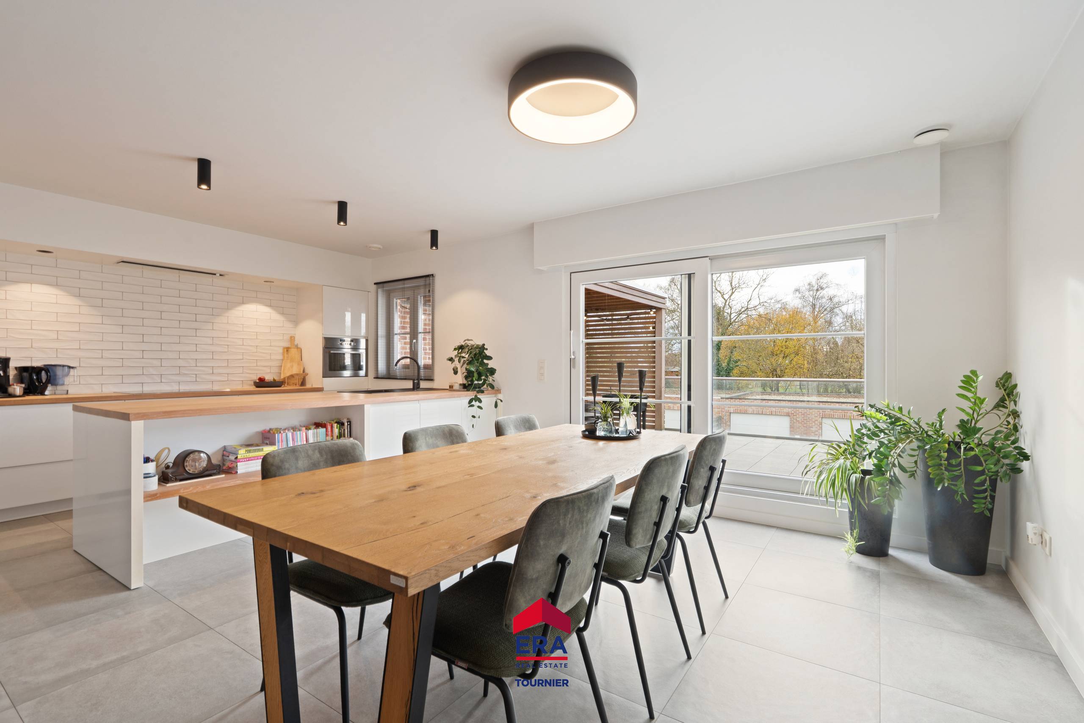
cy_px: 362
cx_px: 542
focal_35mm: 17
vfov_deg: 70.4
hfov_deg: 93.3
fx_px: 512
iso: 250
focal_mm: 17
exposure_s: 1
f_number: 11
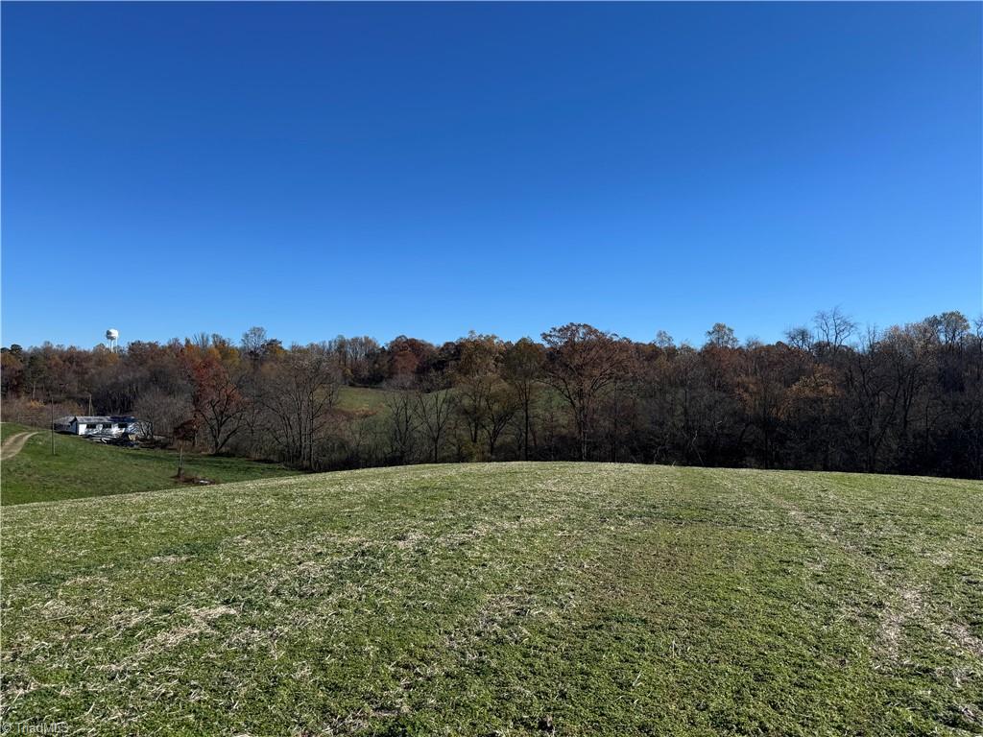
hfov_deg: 71.6
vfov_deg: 56.8
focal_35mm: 24
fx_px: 682
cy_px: 368
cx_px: 492
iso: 80
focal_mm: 6.76
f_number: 1.78
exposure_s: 1/4950
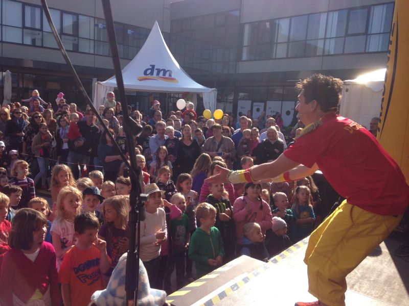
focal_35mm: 33
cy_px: 153
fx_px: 390
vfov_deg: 42.9
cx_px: 204
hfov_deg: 55.4
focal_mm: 4.12
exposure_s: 1/1106
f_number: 2.4
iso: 50
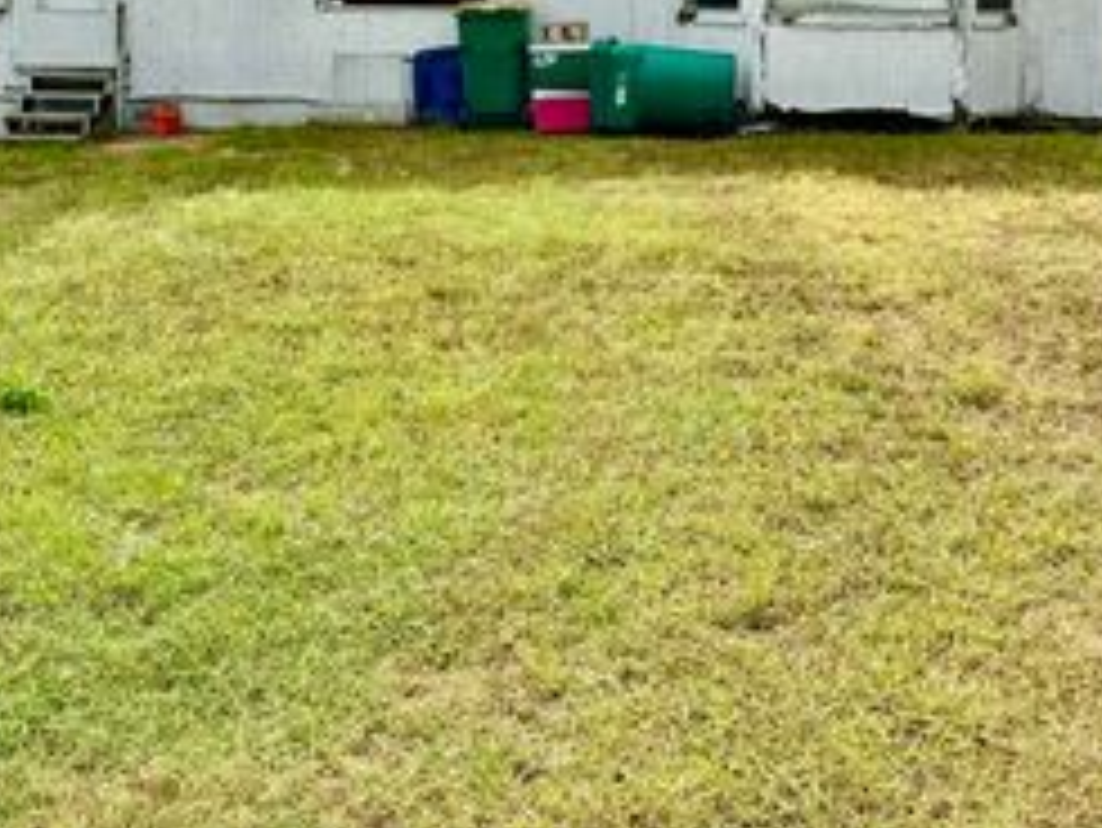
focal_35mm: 49
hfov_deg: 38.8
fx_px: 1561
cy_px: 7
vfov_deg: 28.0
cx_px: 490
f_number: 1.78
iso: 80
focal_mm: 6.76
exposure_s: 1/4310
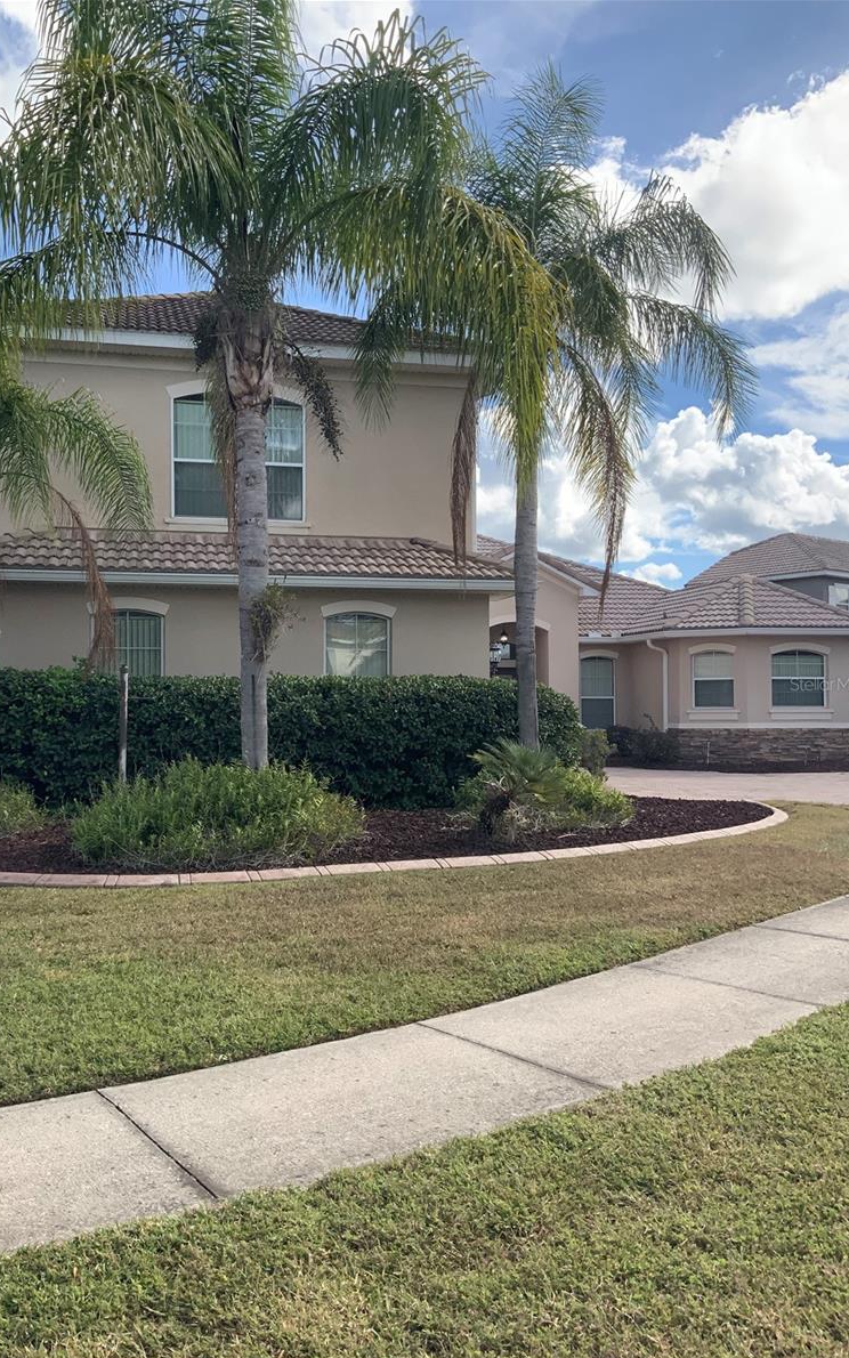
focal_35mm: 31
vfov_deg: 61.2
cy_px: 684
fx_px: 1147
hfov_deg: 40.5
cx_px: 357
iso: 16
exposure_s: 1/997
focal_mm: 3
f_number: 1.8
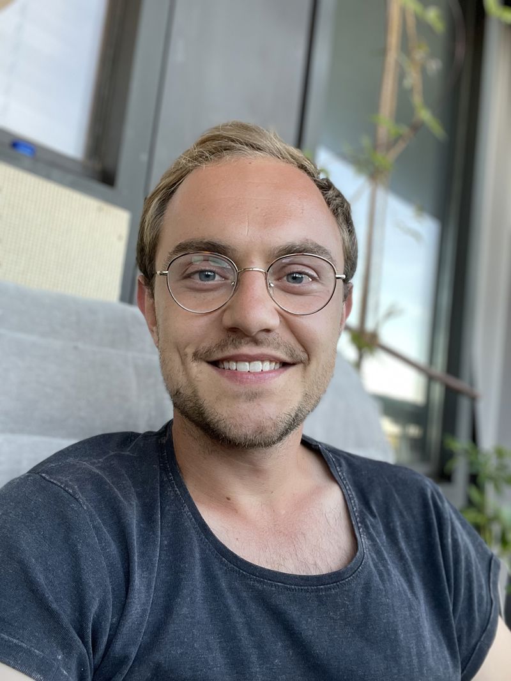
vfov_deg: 60.0
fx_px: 590
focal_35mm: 30
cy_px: 340
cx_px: 256
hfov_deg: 46.8
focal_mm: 2.71
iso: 100
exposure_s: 1/98
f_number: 2.2
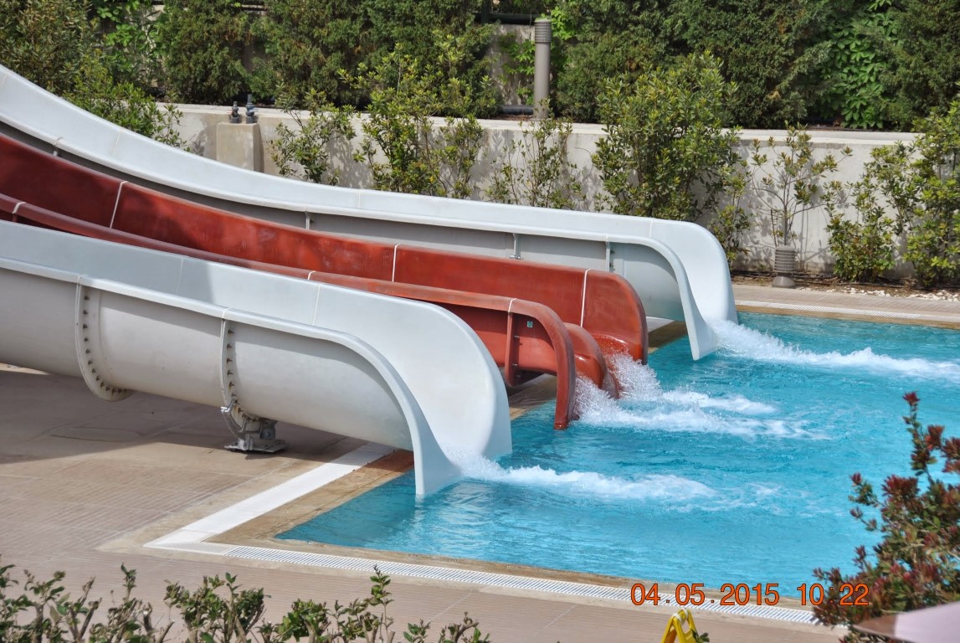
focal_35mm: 123
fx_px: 3284
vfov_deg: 11.2
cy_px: 322
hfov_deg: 16.6
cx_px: 480
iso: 100
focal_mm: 82
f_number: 6.3
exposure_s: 1/640
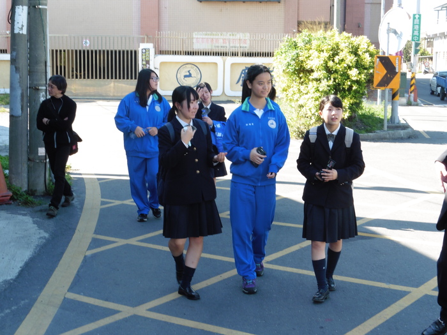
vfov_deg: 25.2
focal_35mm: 58
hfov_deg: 33.2
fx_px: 749
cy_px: 168
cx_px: 224
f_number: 4.7
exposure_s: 1/100
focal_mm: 10.3
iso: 100
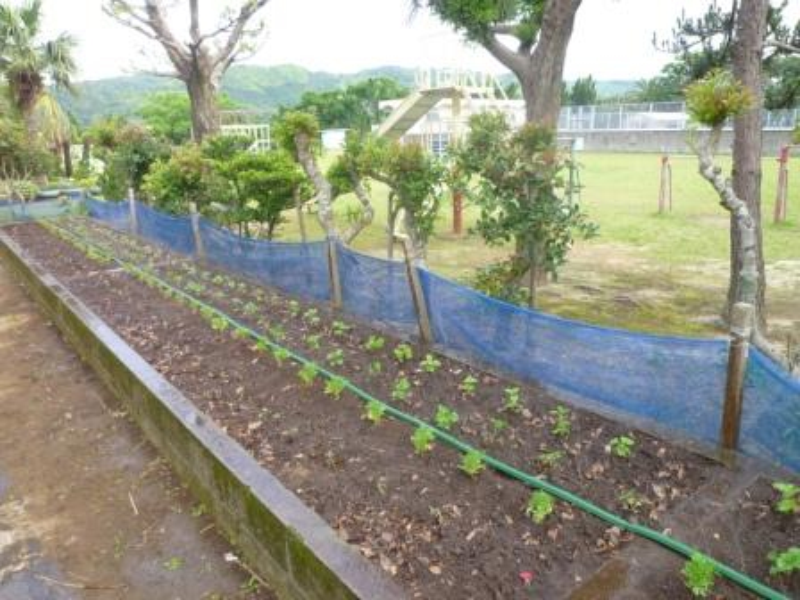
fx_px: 578
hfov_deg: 69.4
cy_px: 300
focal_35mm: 25
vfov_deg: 54.9
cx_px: 400
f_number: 3.2
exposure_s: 1/100
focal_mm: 4.5
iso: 80
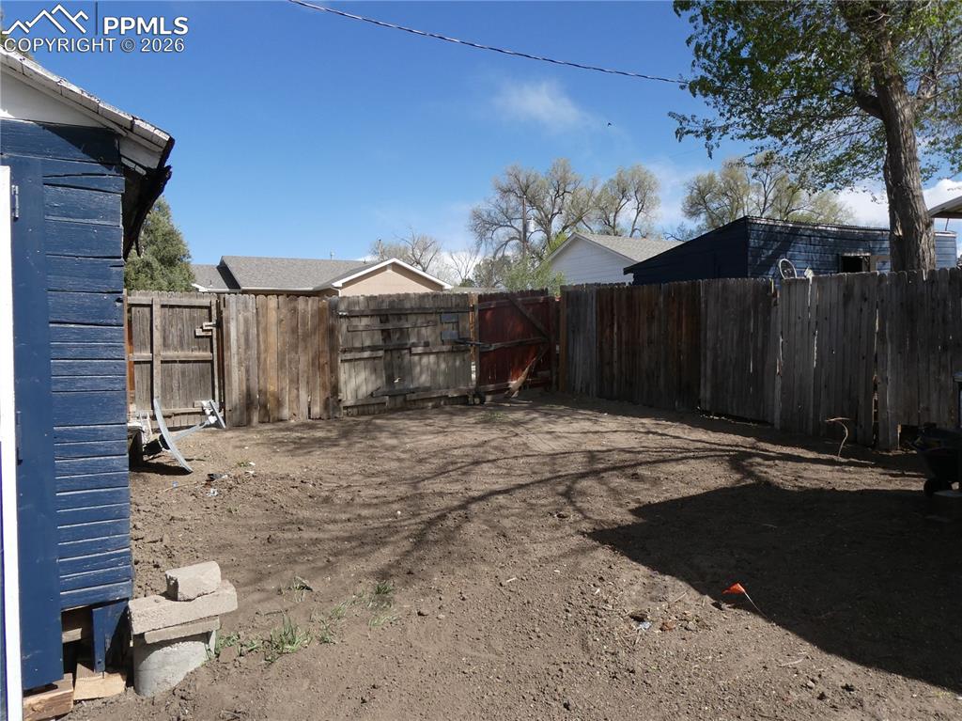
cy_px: 360
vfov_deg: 56.8
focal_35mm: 24
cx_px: 481
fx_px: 667
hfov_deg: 71.6
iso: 80
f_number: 3.3
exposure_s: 1/800
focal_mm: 4.3
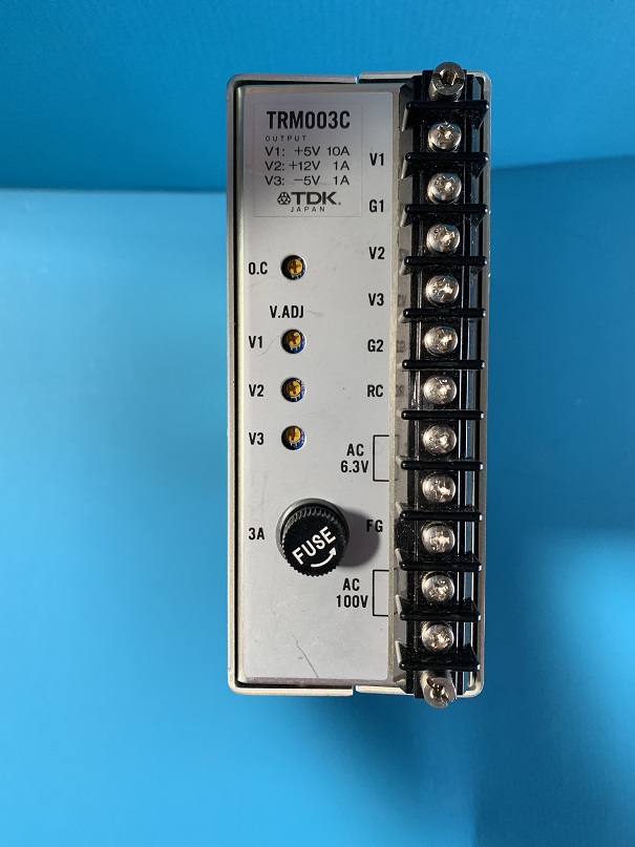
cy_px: 424
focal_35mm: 26
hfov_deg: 53.1
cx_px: 318
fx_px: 636
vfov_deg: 67.3
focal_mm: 4.25
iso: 100
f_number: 1.8
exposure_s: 1/87
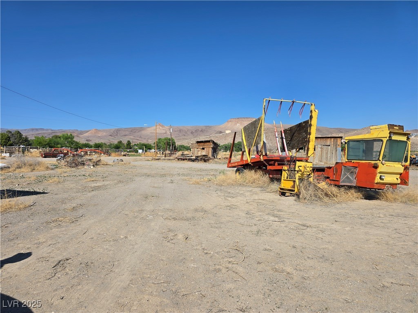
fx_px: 278
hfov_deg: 73.9
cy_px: 156
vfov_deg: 58.9
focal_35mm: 23
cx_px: 209
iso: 12
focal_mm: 6.3
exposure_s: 1/1418
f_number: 1.7
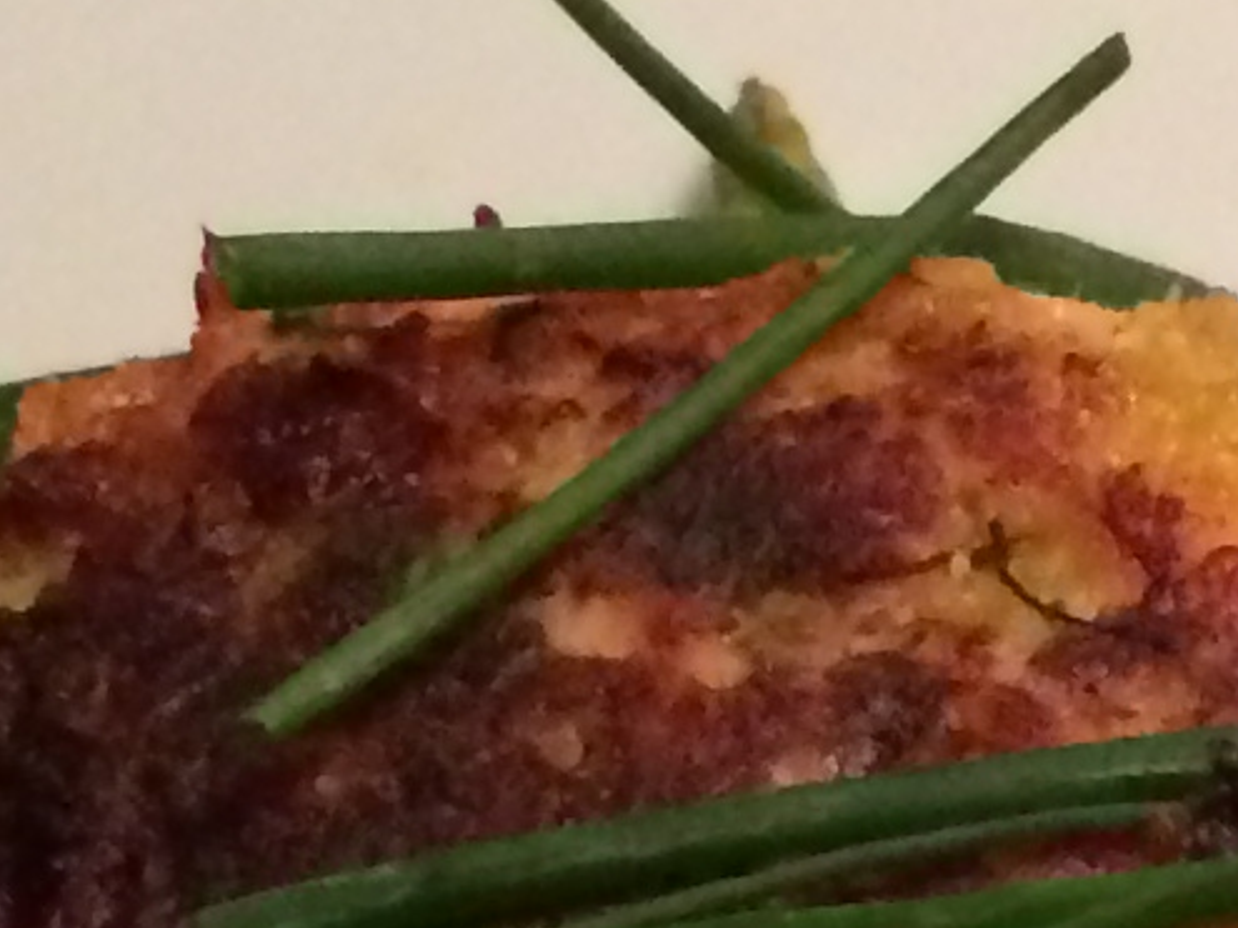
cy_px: 1803
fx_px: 7080
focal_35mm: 198
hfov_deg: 9.9
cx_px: 1461
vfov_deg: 7.2
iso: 320
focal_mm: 4.12
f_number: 2.2
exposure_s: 1/30
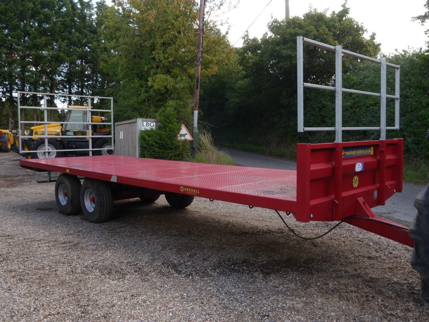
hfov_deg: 56.8
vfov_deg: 44.2
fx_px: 397
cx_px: 214
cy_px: 161
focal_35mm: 32
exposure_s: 1/160
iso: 160
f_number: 5
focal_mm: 16
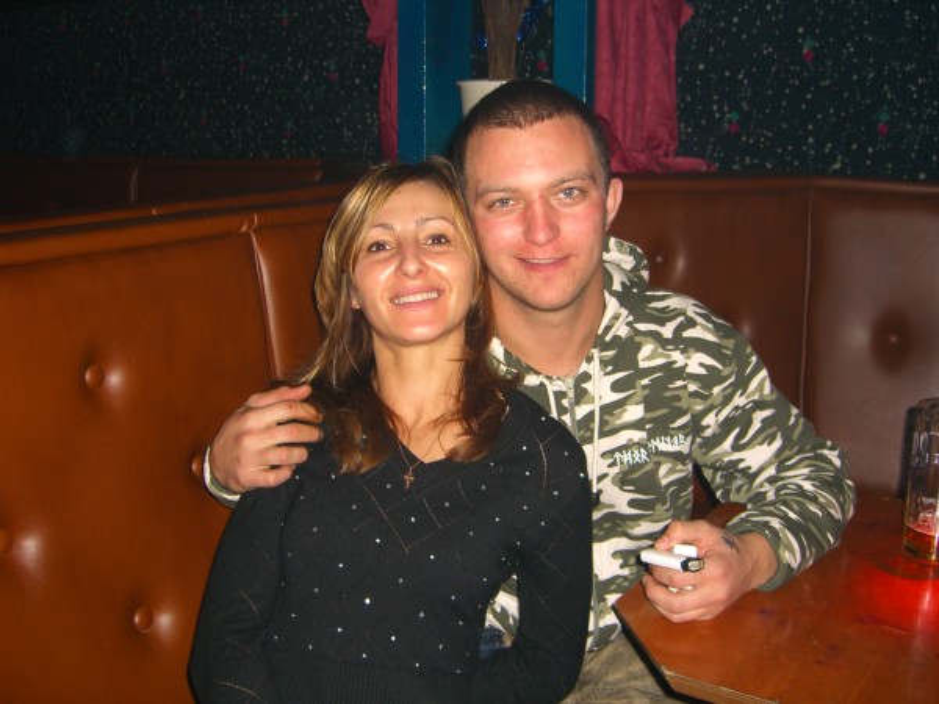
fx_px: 1031
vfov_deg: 37.7
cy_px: 352
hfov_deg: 49.0
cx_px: 470
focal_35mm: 38
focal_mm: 7.9
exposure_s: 1/60
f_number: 2.8
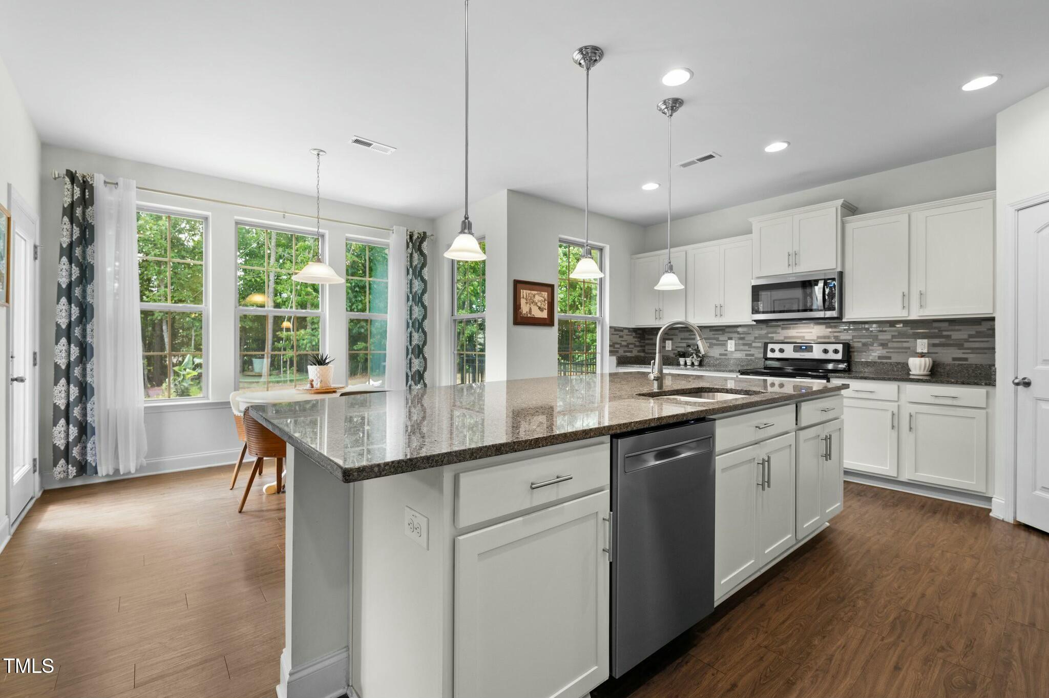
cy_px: 349
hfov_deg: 100.4
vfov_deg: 77.2
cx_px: 524
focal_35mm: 15
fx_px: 437
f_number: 6.3
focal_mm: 15
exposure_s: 1/13
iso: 400
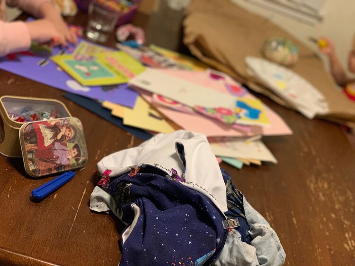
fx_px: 533
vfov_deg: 28.0
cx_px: 178
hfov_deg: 36.8
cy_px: 133
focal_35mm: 52
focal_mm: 6
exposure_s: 1/60
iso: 320
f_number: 2.4
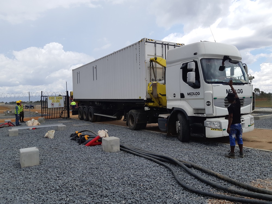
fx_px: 204
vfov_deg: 53.1
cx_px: 136
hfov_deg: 67.3
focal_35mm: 26
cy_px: 102
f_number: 1.7
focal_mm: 3.93
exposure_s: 1/1704
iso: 40
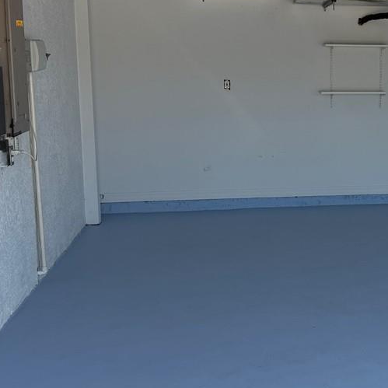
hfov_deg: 23.7
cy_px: 173
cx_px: 429
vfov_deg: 25.3
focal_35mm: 68
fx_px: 862
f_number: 1.78
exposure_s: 1/677
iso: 80
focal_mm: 6.76
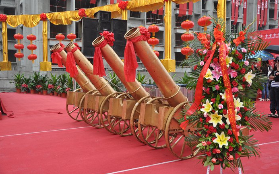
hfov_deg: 52.8
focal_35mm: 37
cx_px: 140
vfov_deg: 34.4
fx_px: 281
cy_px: 84
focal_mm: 24
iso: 500
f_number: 3.8
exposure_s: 1/125
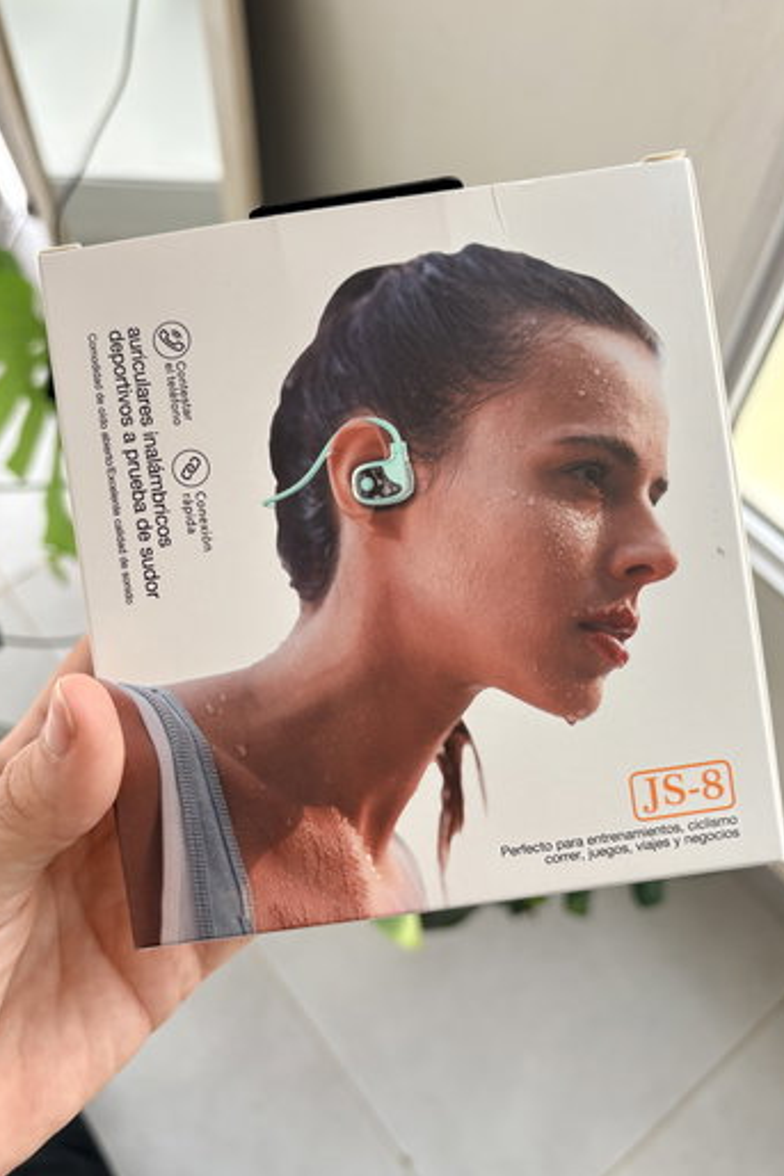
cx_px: 359
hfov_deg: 46.3
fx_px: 915
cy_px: 586
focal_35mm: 28
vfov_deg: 65.5
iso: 64
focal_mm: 5.96
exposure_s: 1/121
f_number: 1.6
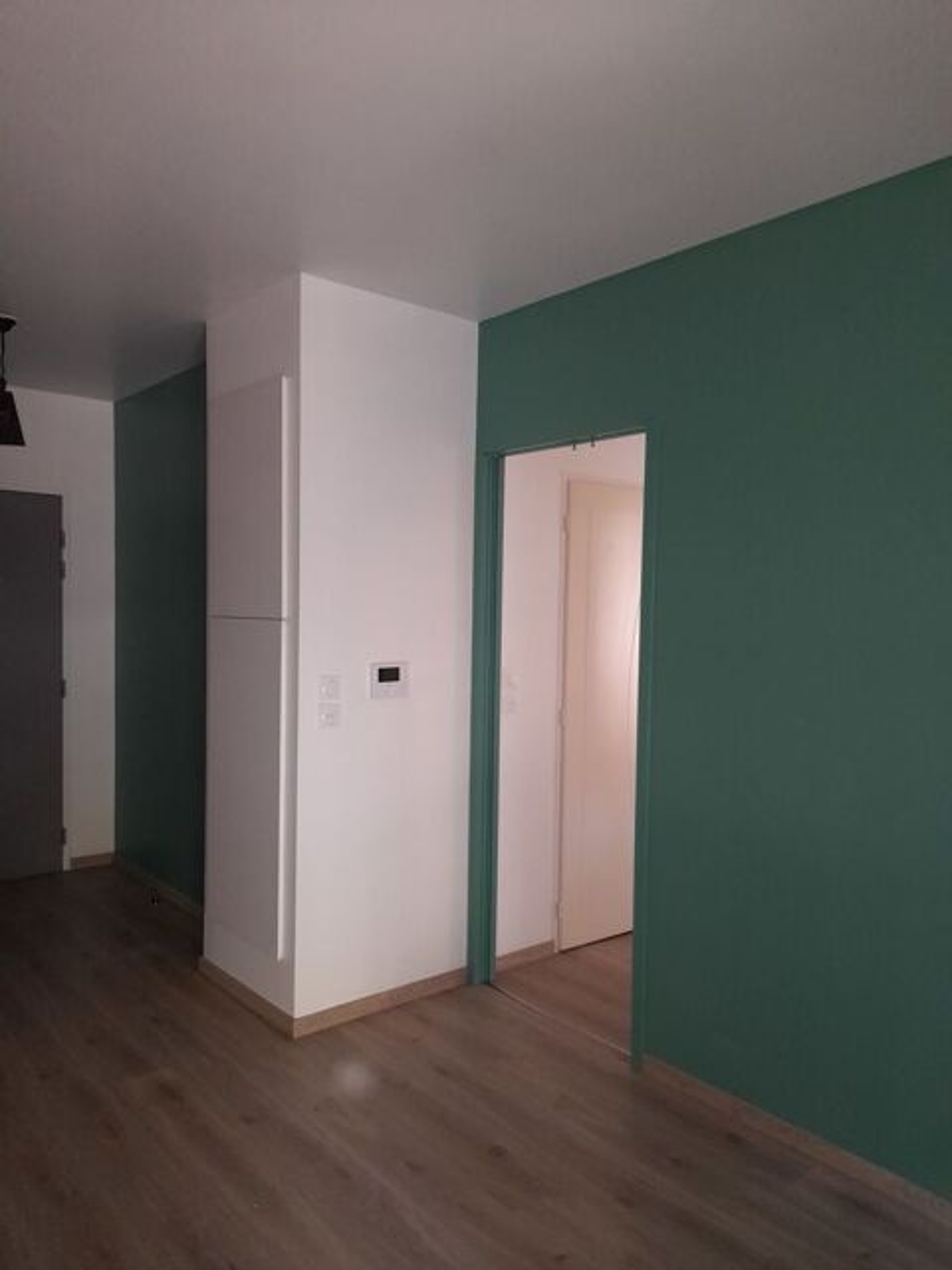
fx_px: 917
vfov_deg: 69.4
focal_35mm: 25
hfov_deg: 54.9
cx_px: 476
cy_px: 635
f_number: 2
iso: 400
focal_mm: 4.6
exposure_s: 1/33
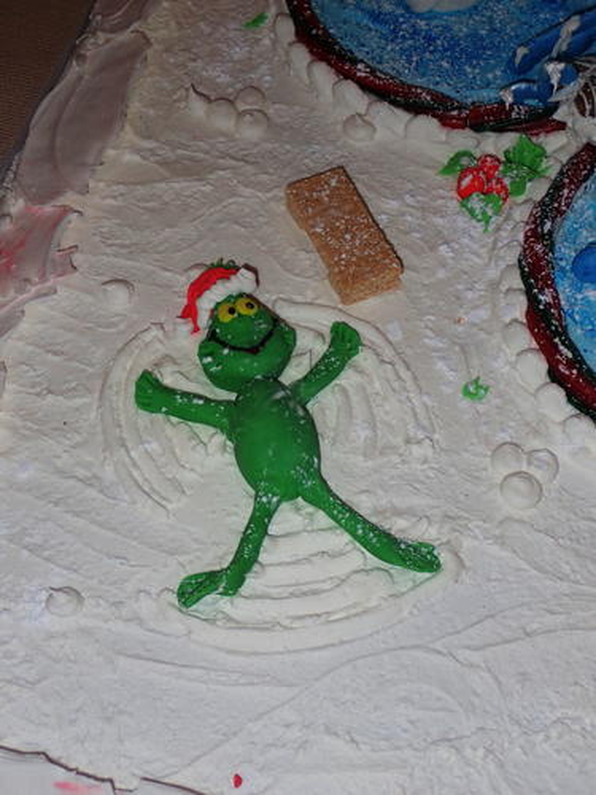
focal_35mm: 49
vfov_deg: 38.9
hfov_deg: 29.7
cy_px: 398
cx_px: 298
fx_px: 1125
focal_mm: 9
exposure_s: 1/50
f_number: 9
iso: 200
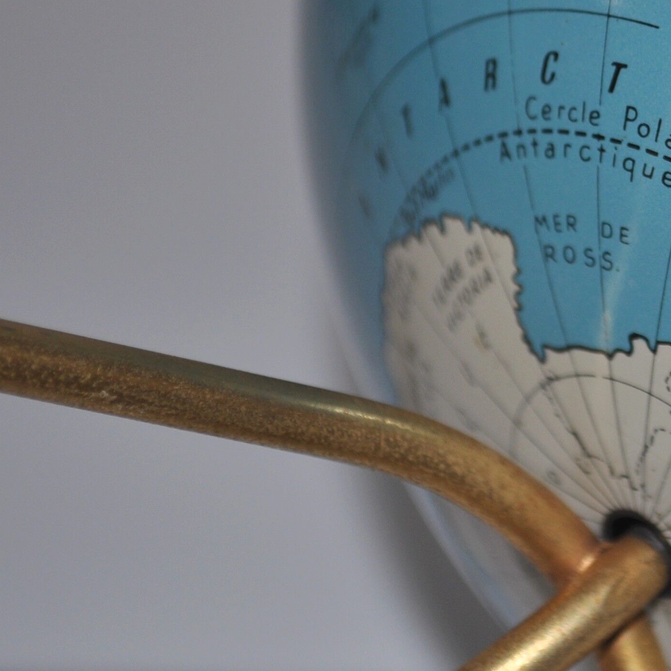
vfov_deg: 9.7
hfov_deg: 9.5
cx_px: 910
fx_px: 3948
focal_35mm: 180
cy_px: 140
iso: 200
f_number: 5.3
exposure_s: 1/60
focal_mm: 46
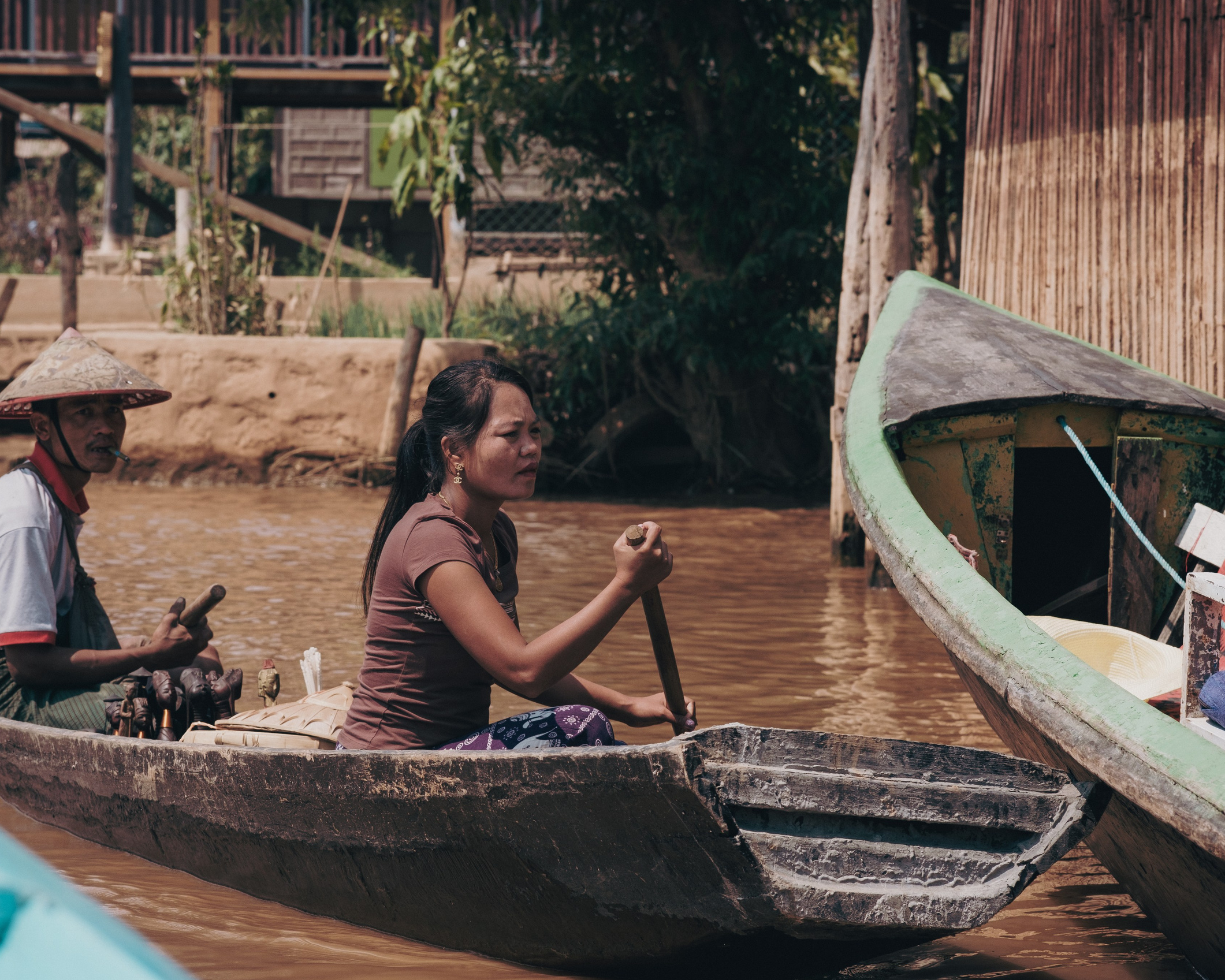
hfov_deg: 13.3
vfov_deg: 10.7
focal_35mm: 145
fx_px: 5257
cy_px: 491
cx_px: 521
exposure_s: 1/640
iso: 250
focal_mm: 85
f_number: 6.4
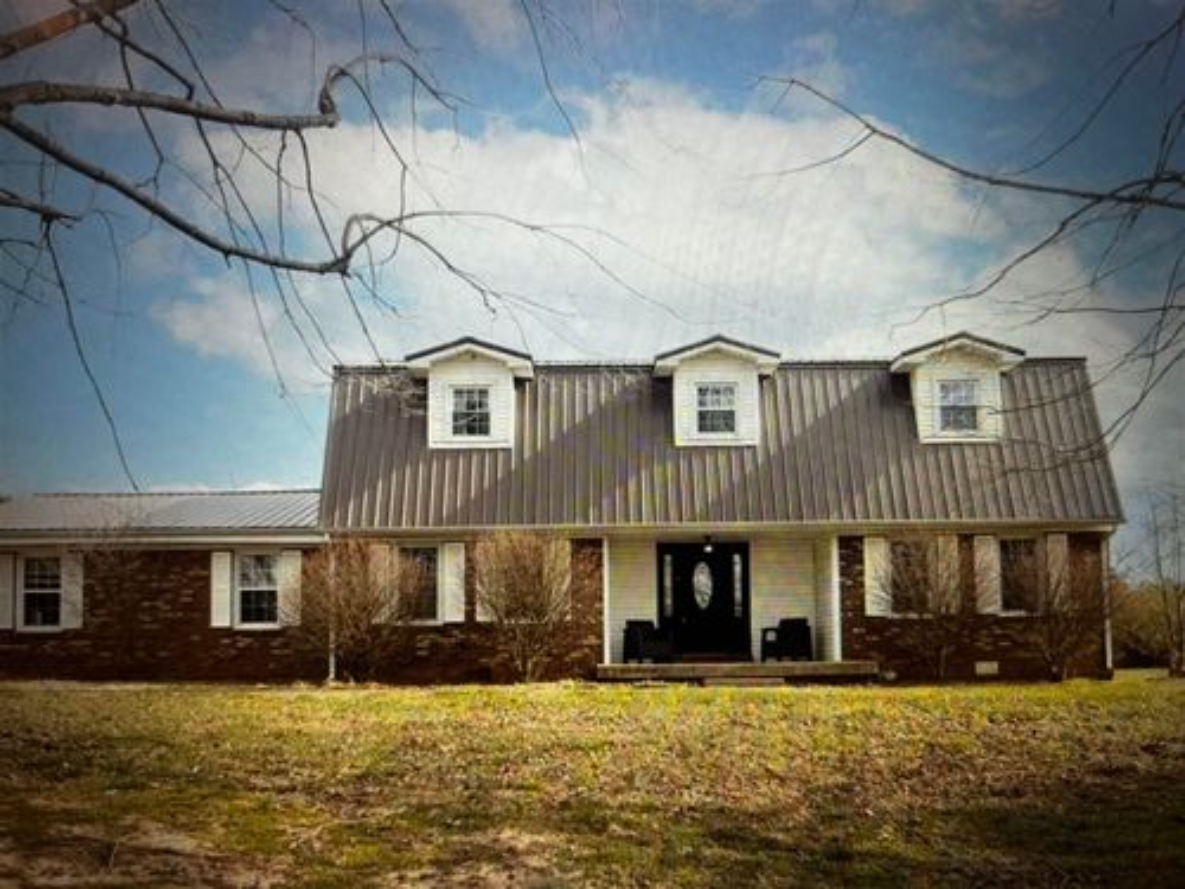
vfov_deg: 53.1
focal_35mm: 26
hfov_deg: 67.3
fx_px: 890
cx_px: 592
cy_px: 444
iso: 100
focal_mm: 5.1
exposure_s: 1/120
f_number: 1.6
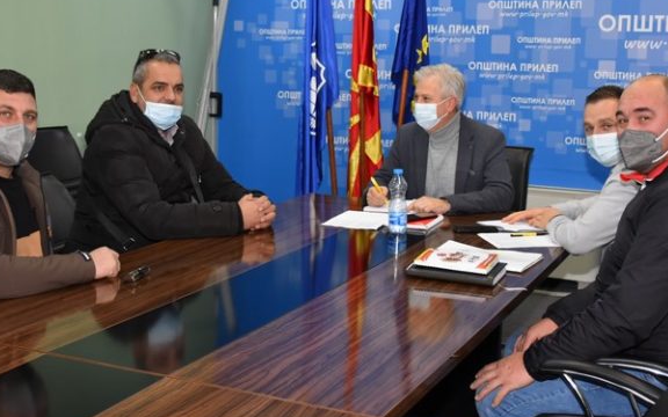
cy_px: 169
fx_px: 965
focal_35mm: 53
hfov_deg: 38.2
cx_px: 343
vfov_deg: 24.4
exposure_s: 1/100
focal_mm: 26
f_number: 5
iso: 800
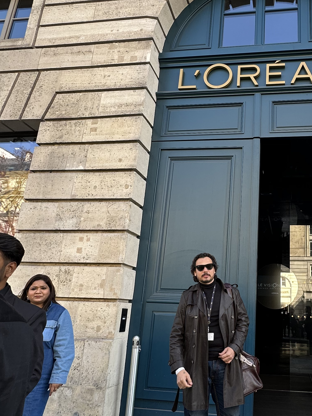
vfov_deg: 63.4
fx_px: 336
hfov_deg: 47.2
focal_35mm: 28
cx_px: 248
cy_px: 221
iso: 40
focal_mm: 2.22
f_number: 2.2
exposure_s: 1/110
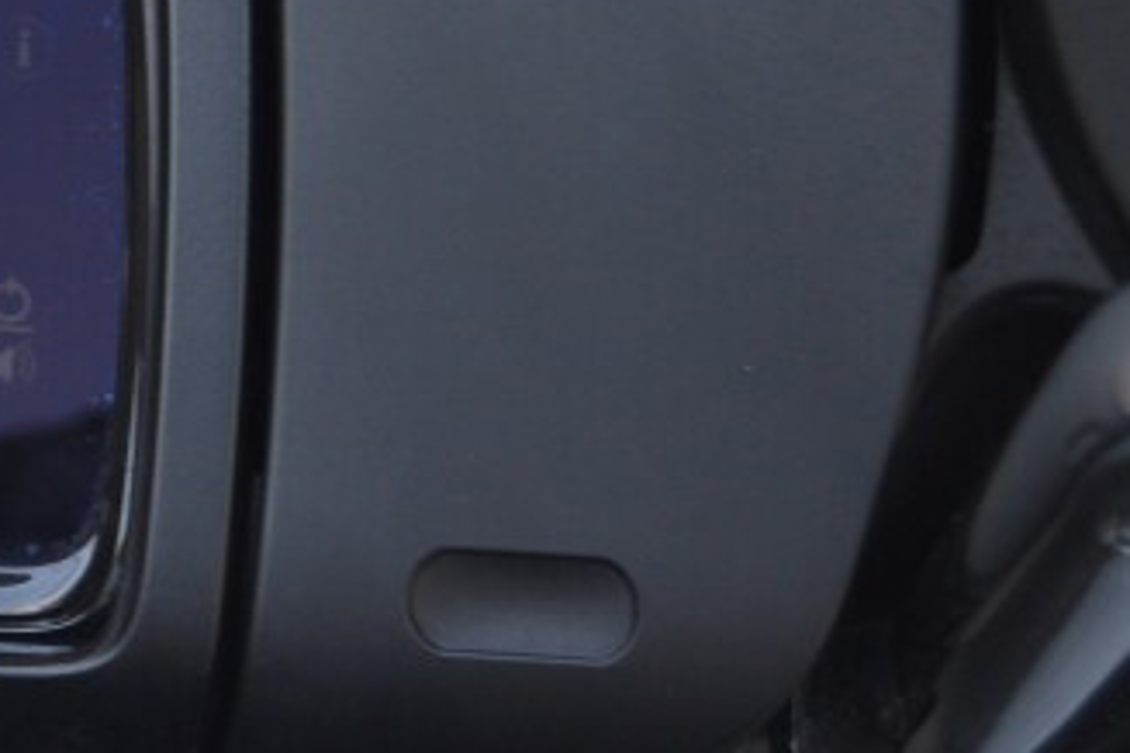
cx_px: -632
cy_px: -187
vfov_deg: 8.2
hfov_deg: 11.8
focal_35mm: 165
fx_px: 5179
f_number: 5.6
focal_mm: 30
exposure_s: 1/125
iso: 250
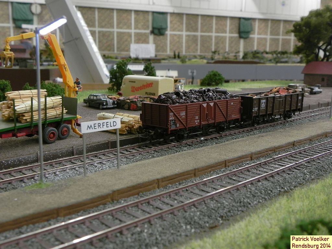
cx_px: 166
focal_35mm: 41
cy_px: 124
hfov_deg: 45.8
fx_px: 393
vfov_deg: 35.1
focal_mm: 7.3
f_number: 4
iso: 160
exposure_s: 1/5.7
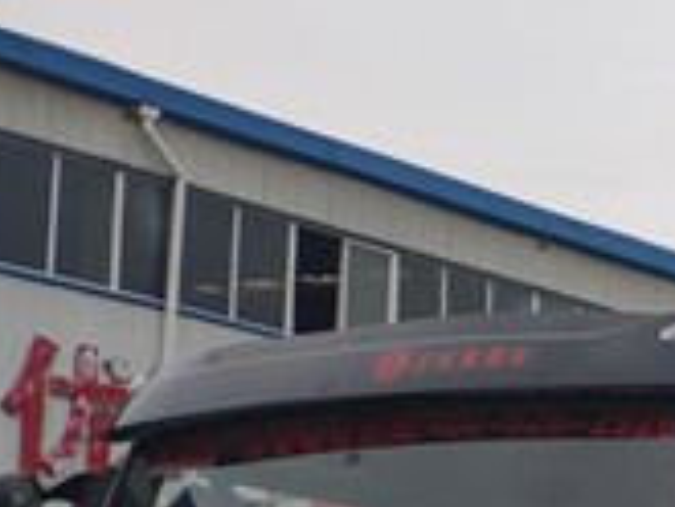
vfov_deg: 15.6
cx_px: 1428
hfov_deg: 15.7
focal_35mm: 93
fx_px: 1815
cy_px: 525
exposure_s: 1/727
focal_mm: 4.22
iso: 100
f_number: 1.8
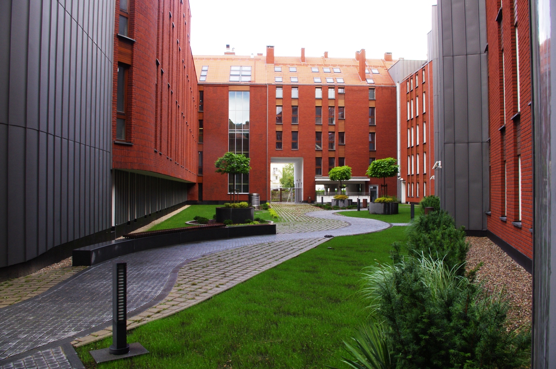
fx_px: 417
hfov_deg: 67.4
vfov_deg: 47.8
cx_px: 278
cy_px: 184
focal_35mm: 27
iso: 400
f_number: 11
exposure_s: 1/60
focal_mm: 18
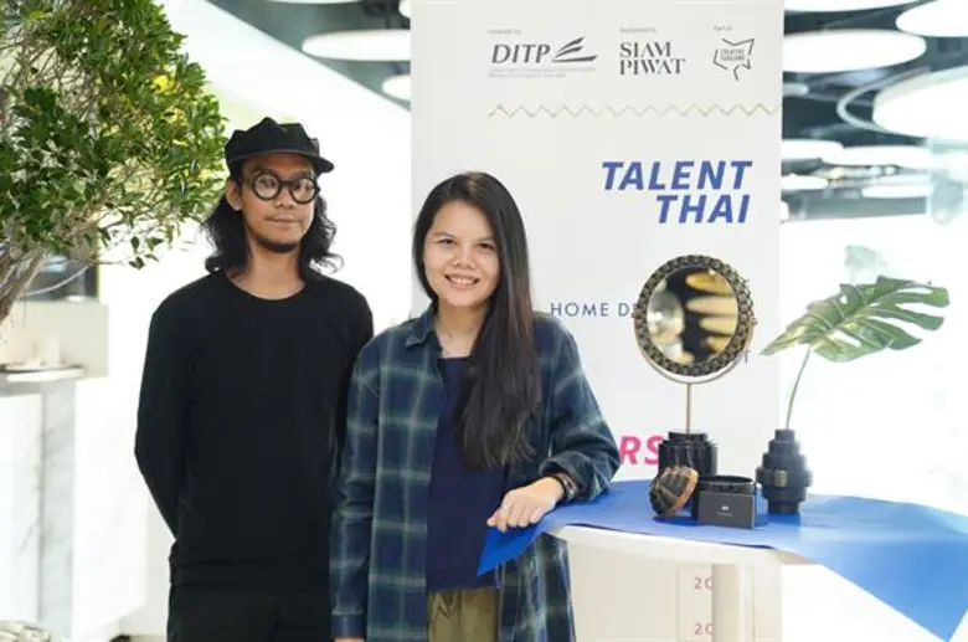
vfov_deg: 29.1
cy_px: 321
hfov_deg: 42.8
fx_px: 1235
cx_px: 484
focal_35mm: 46
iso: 1600
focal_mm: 46
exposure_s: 1/200
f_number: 2.8
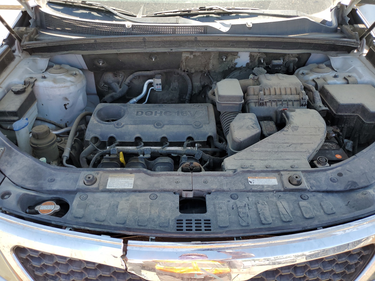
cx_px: 188
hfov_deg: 67.3
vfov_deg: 53.1
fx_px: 282
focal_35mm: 26
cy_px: 140
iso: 50
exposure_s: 1/455
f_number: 1.5
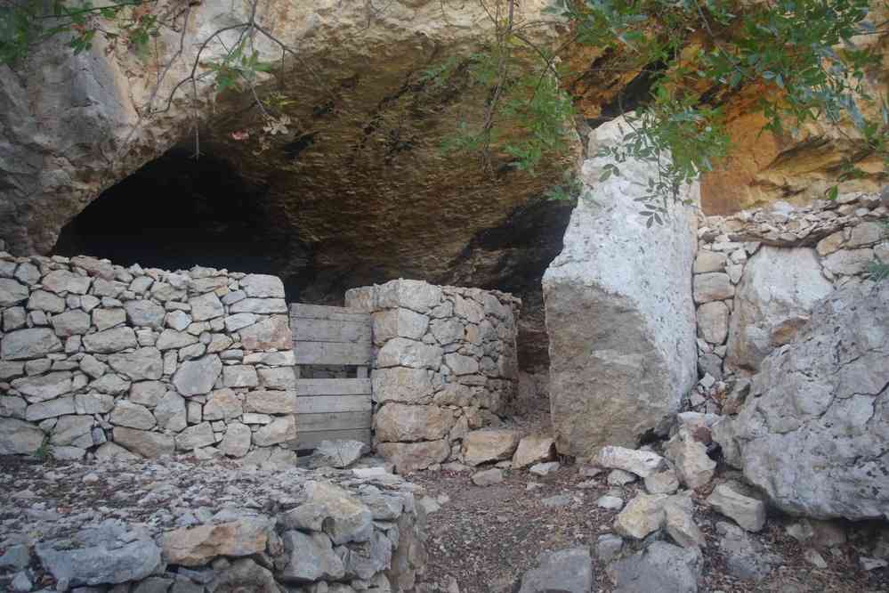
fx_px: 741
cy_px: 296
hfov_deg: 61.9
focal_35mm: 30
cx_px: 444
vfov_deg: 43.6
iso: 3200
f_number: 5.6
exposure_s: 1/50
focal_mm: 20
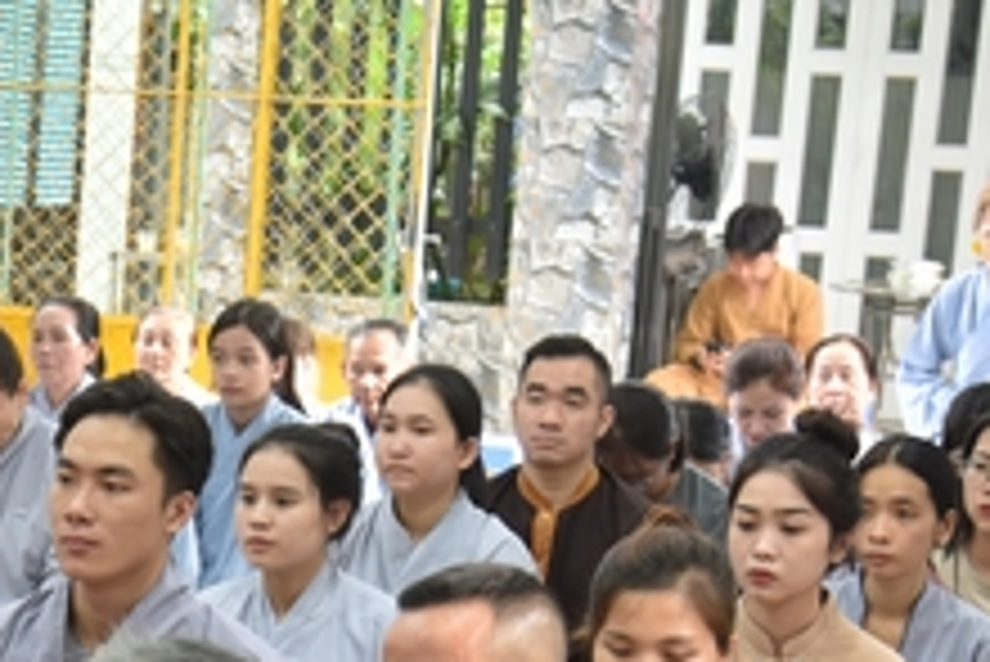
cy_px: 752
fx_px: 3742
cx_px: 50
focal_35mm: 136
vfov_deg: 10.0
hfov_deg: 14.9
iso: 720
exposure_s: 1/60
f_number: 4
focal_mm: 46
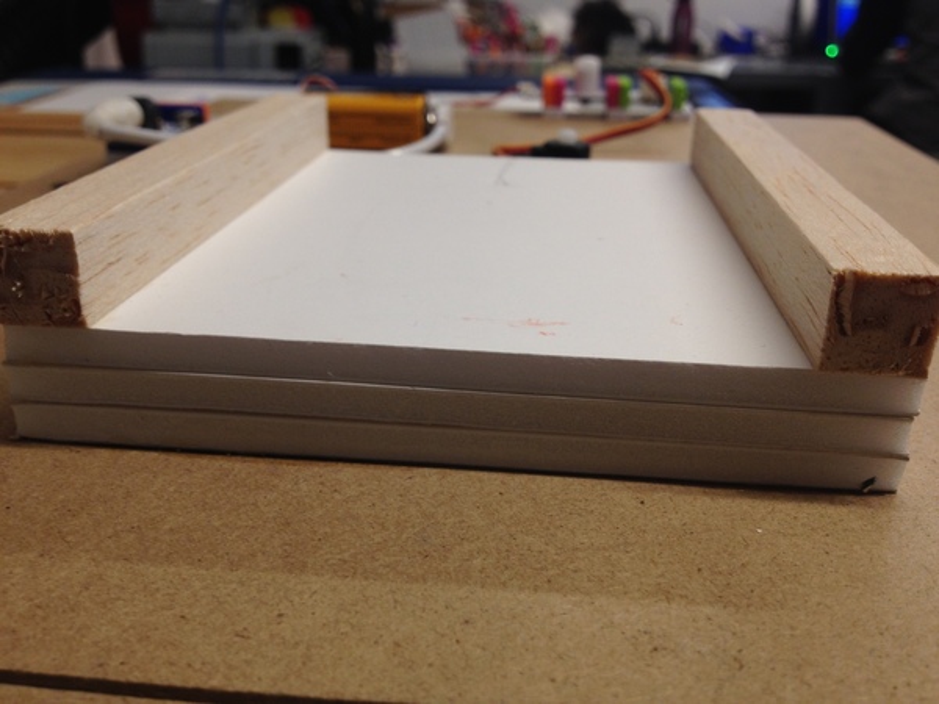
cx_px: 470
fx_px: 949
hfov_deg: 52.6
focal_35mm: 35
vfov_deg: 40.7
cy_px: 352
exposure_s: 1/30
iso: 50
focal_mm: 4.28
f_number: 2.4
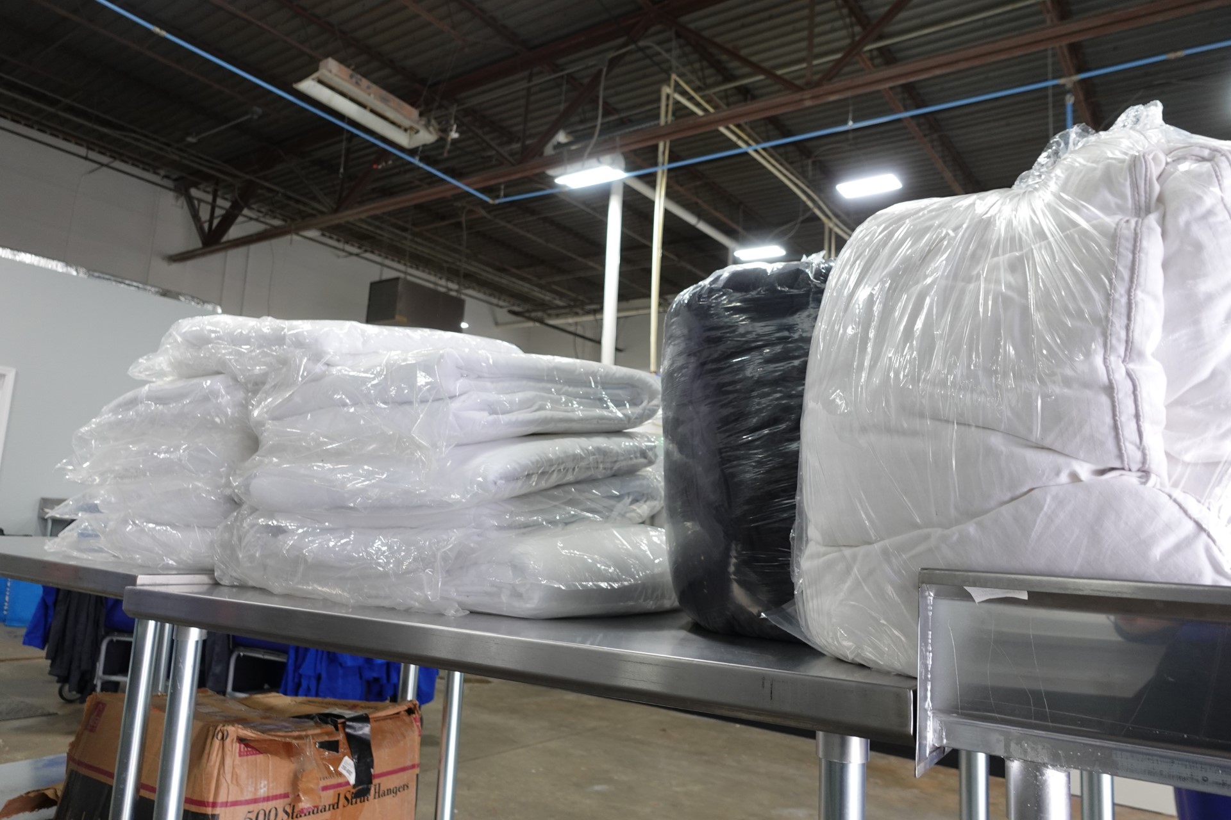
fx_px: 821
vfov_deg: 53.1
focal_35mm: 24
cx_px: 616
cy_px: 410
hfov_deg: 73.7
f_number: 2.8
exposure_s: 1/80
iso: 320
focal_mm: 9.4
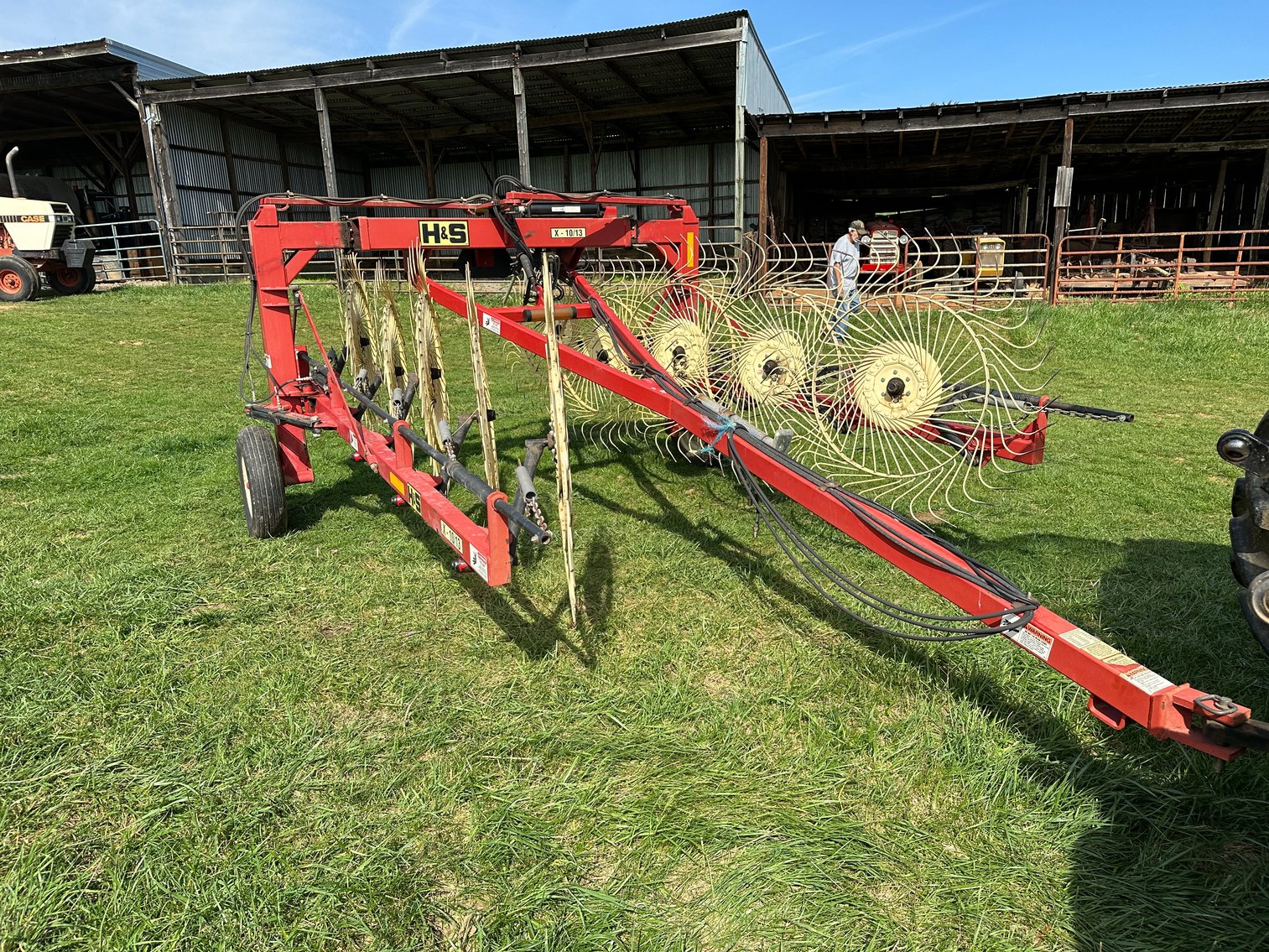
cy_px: 476
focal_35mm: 24
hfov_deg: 71.6
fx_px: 880
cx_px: 634
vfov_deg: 56.8
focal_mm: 6.86
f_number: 1.78
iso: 80
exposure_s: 1/3247
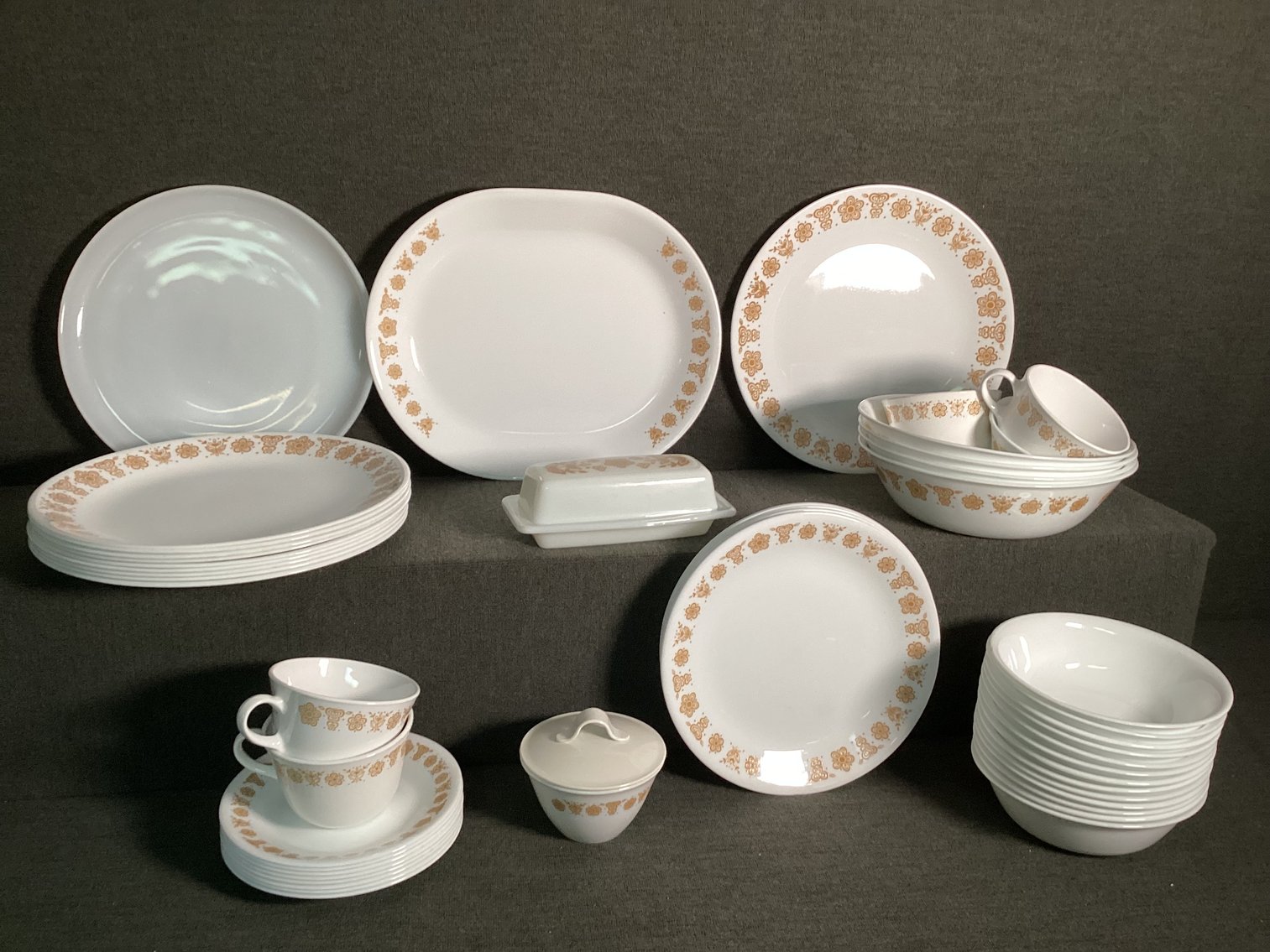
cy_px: 476
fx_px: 1137
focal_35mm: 31
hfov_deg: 58.3
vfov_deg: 45.4
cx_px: 635
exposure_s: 1/60
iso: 125
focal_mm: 3.3
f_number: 2.4
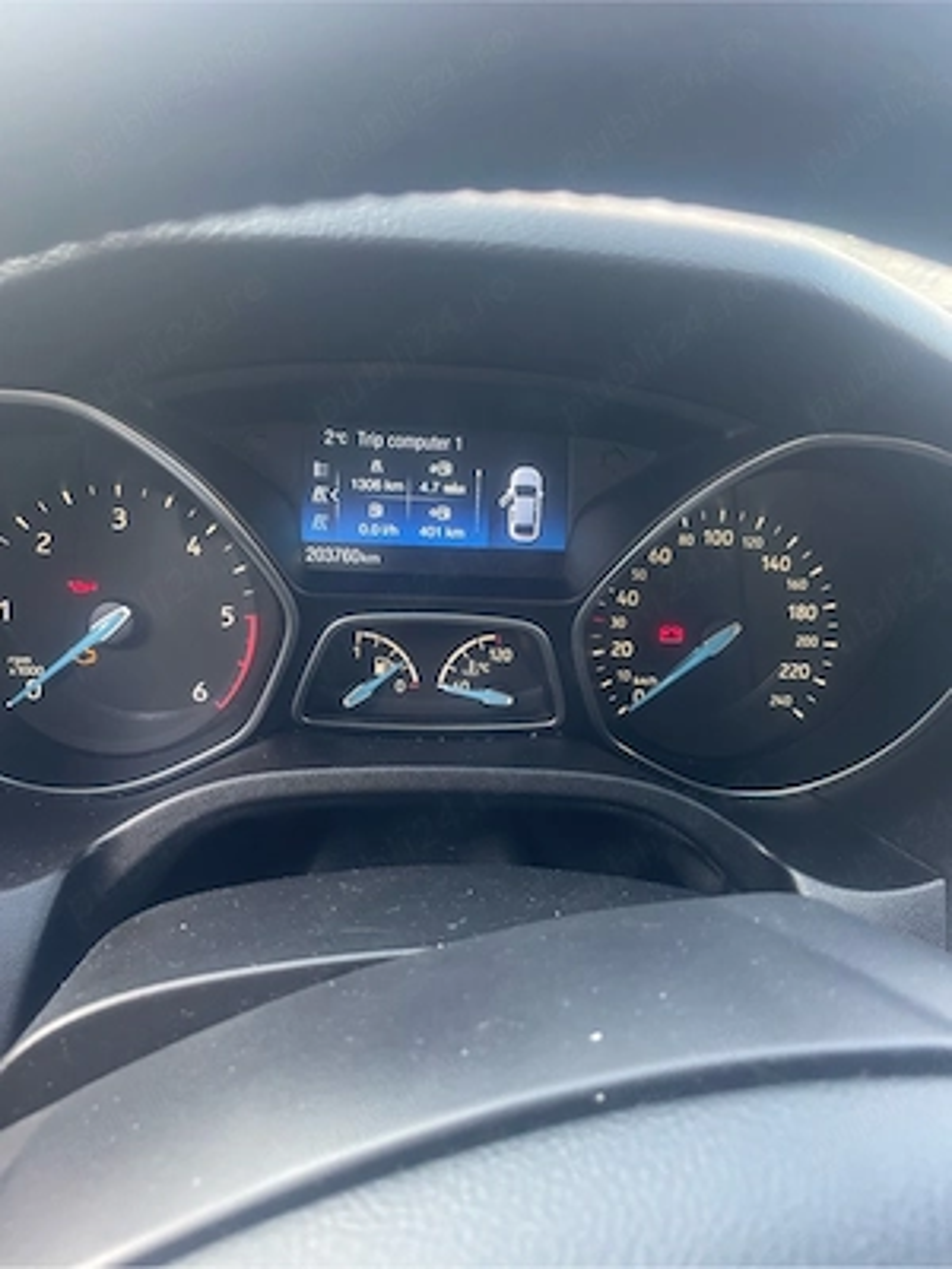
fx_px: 953
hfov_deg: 53.1
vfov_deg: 67.3
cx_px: 476
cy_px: 634
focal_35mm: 26
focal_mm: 4.2
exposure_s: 1/82
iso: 125
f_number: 1.6
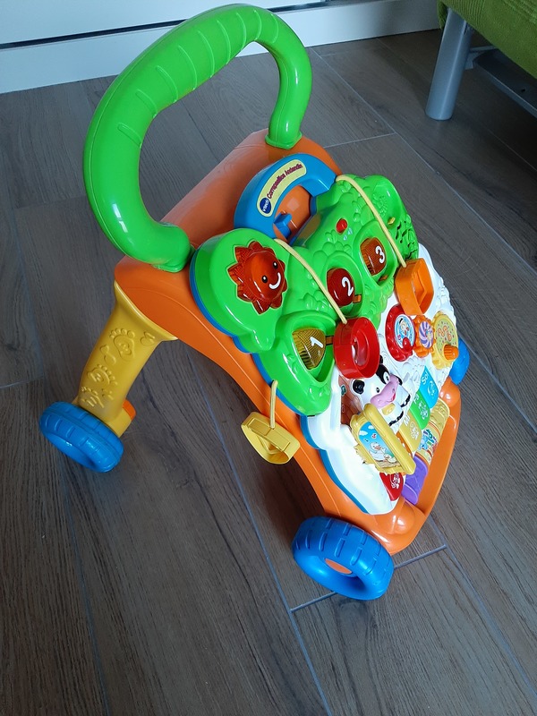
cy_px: 358
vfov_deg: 67.3
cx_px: 268
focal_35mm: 26
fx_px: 538
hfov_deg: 53.1
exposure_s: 1/24
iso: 160
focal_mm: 3.93
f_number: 1.7
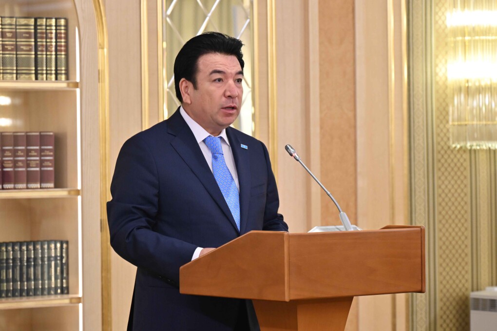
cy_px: 166
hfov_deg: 14.0
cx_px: 248
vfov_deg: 9.3
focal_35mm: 147
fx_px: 2028
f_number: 4
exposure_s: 1/320
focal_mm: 98
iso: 1250
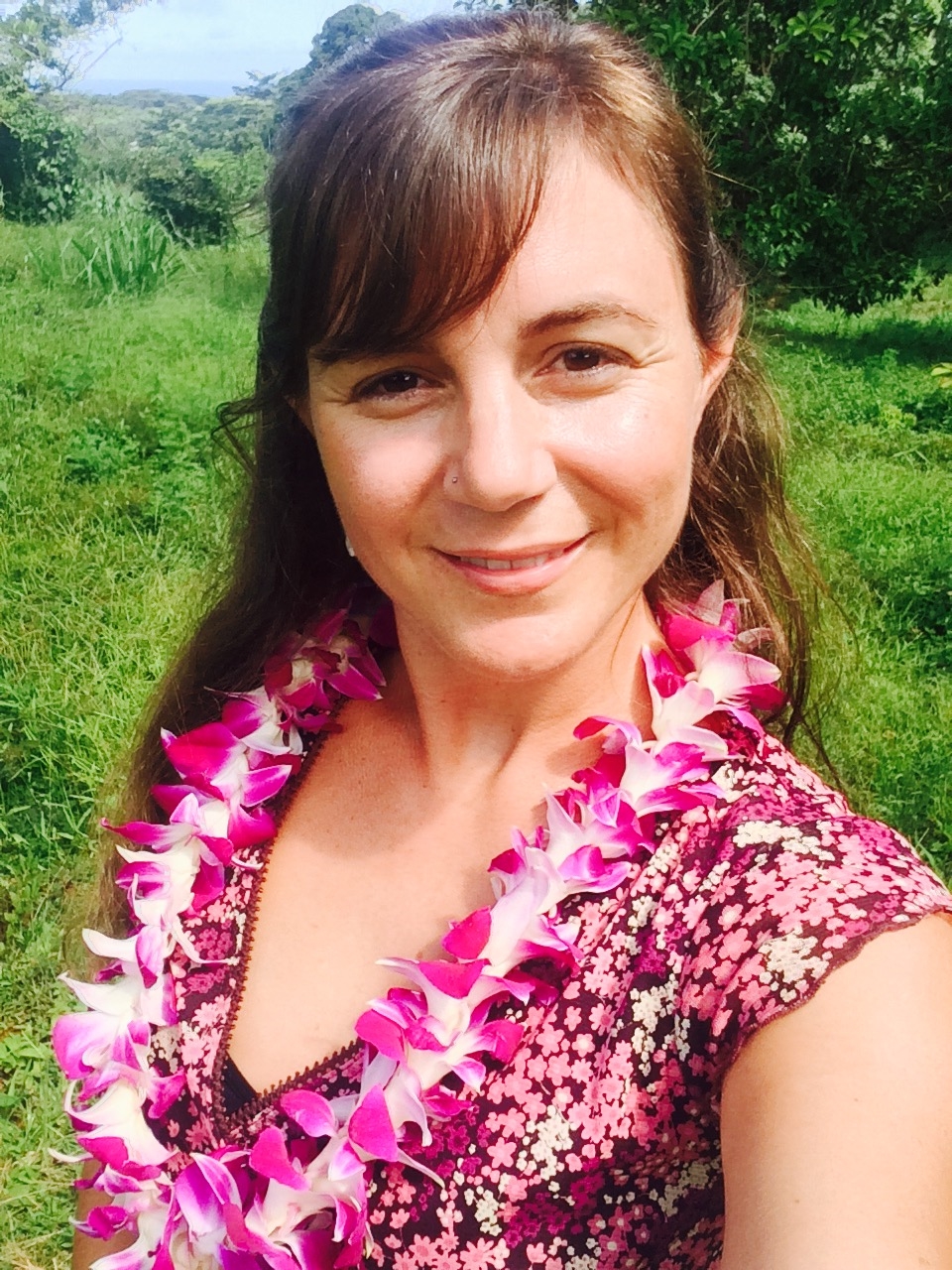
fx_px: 1137
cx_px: 476
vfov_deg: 58.4
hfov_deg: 45.4
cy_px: 635
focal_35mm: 31
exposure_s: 1/501
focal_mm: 2.15
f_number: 2.4
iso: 50
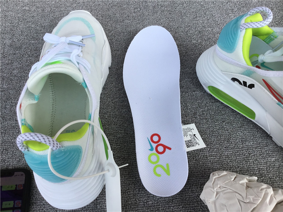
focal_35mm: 31
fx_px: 253
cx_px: 142
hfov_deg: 58.4
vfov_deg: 45.4
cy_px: 106
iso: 25
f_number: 2.4
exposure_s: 1/399
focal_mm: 3.3
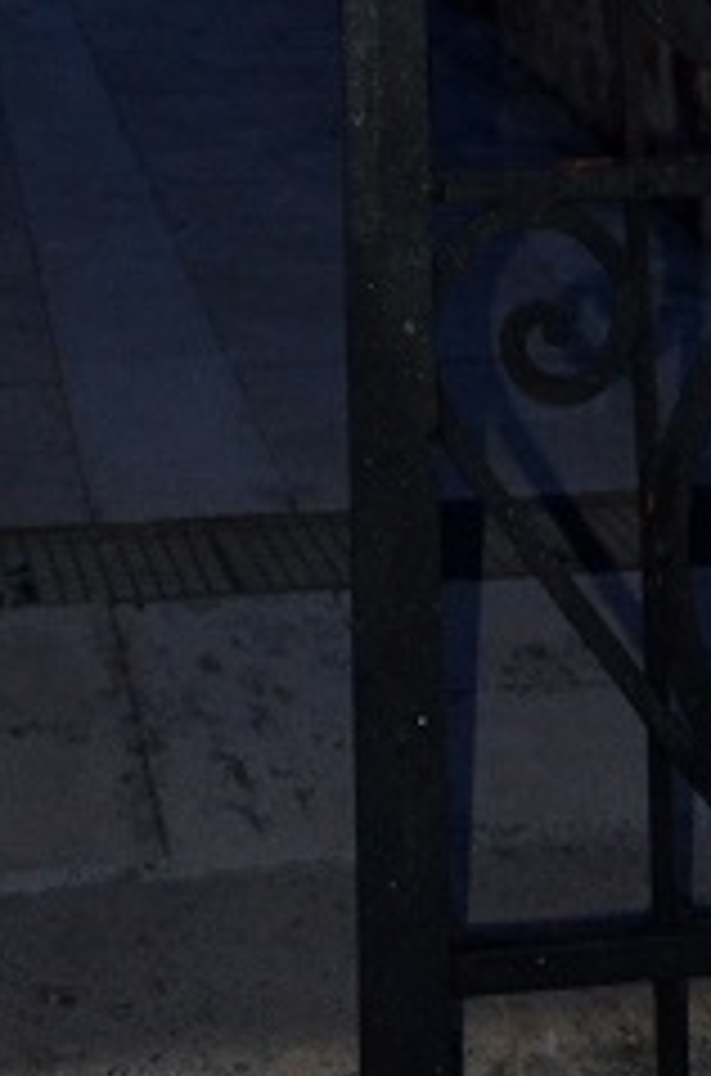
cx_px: 155
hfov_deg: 9.9
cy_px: -862
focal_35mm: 138
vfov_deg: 13.4
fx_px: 4112
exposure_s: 1/60
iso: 800
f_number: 4
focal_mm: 22
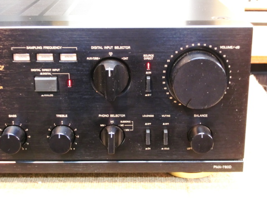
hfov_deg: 29.4
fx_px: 509
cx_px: 134
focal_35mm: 66
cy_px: 100
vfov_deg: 22.3
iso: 400
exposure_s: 1/3.33
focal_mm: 11.7
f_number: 4.1
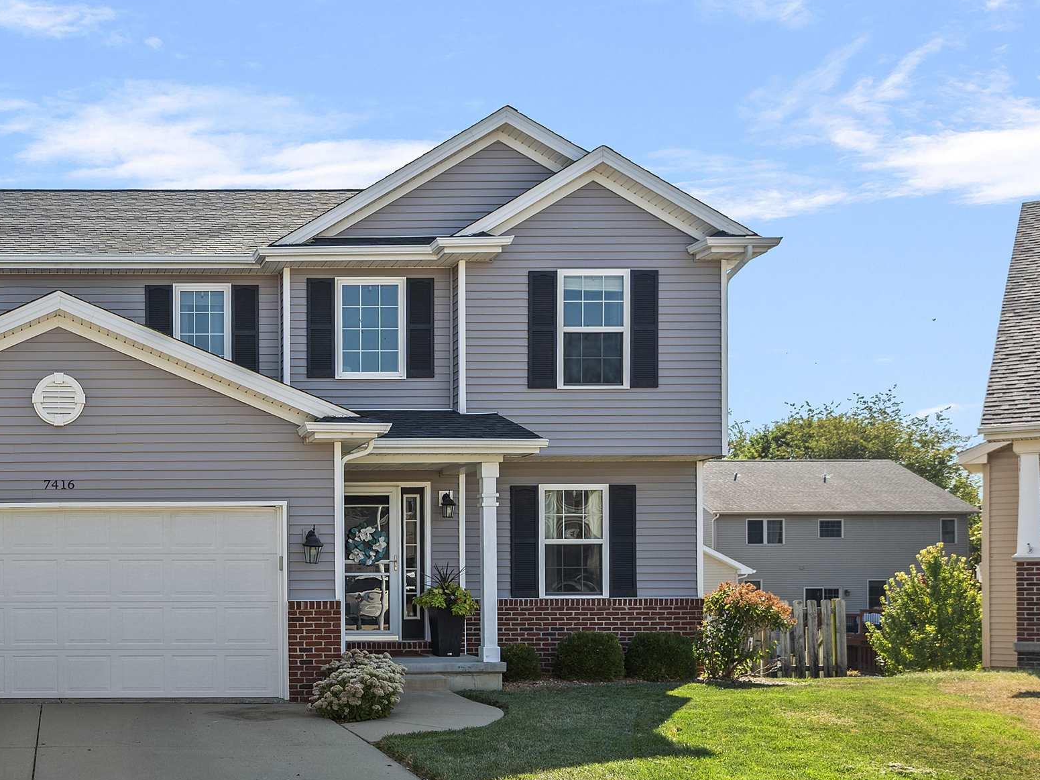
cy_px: 537
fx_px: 1202
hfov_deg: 42.8
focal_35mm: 40
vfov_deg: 35.5
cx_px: 101
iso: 250
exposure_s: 1/250
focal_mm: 21
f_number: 5.6
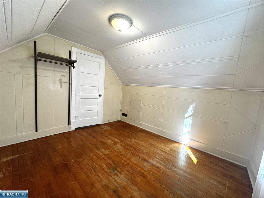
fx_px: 107
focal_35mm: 14
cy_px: 99
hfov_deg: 102.1
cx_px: 132
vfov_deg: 85.7
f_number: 2.2
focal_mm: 2.22
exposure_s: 1/120
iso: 125
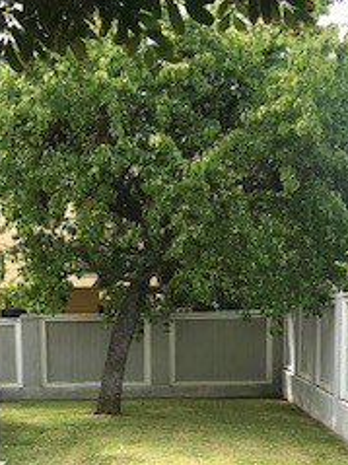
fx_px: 1006
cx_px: 134
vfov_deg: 24.8
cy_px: 467
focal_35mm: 75
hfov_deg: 19.6
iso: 20
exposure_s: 1/847
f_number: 1.8
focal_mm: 3.99
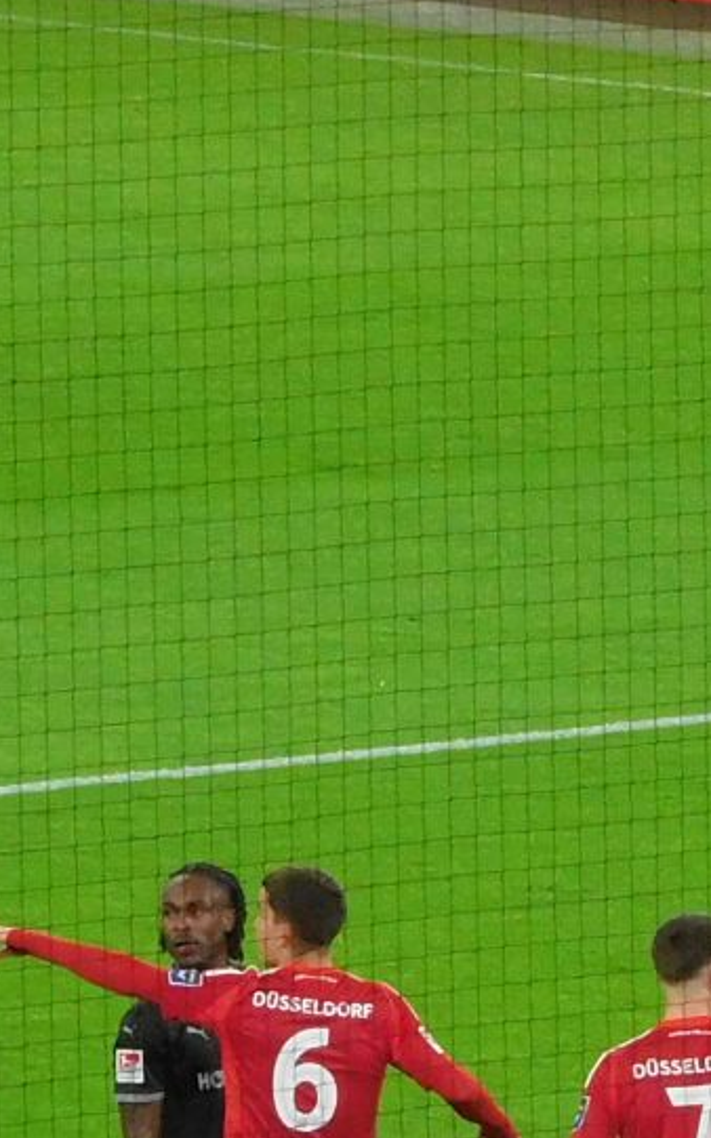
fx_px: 17025
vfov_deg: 3.8
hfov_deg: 2.4
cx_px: 606
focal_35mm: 549
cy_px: 1235
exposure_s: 1/100
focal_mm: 25
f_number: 5.1
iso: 400
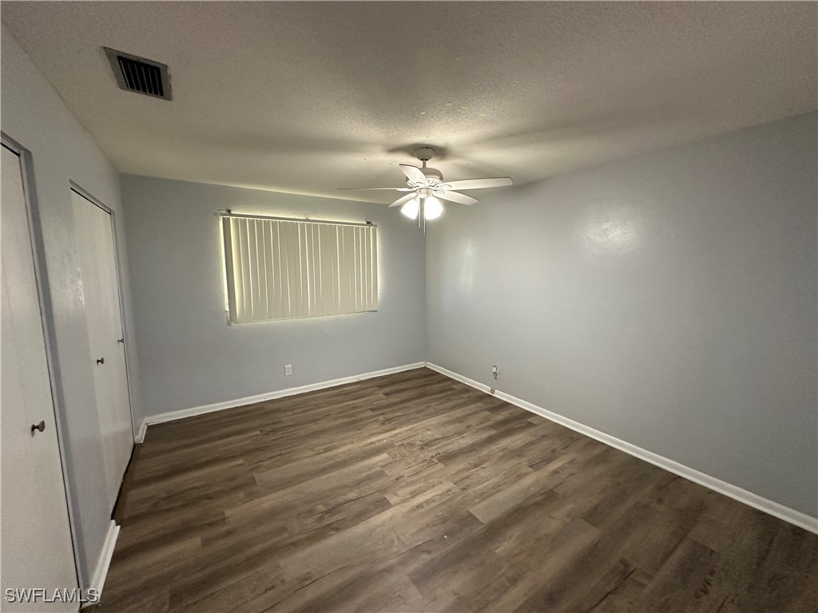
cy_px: 306
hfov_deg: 102.1
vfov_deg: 85.7
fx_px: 331
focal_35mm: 14
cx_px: 409
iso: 320
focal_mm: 2.22
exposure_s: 1/60
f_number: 2.2
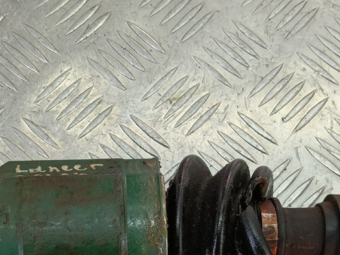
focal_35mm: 45
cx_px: 151
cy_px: 227
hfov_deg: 42.0
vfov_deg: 30.8
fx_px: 442
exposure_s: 1/50
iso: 99
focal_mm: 4.11
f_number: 1.6
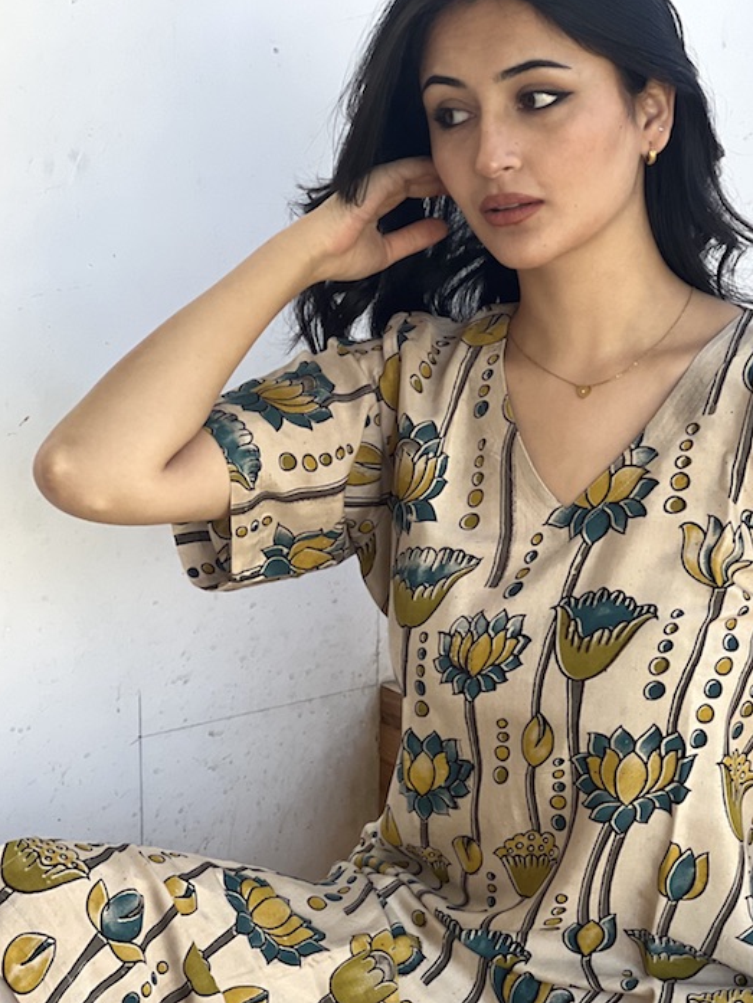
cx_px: 508
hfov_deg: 13.4
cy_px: 663
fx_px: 3189
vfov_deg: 17.8
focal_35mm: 110
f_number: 2.8
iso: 160
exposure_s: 1/121
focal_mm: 9
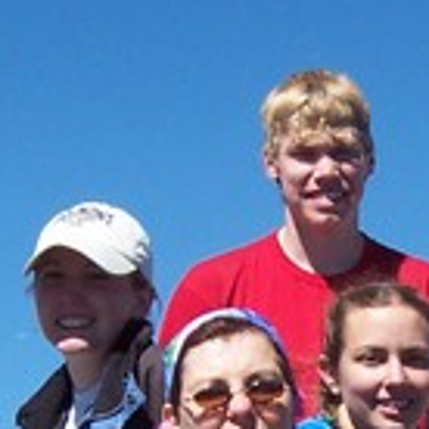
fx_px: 4781
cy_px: 516
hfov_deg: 5.1
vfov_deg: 5.1
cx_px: 370
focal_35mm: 341
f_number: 5.6
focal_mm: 12.8
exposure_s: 1/500
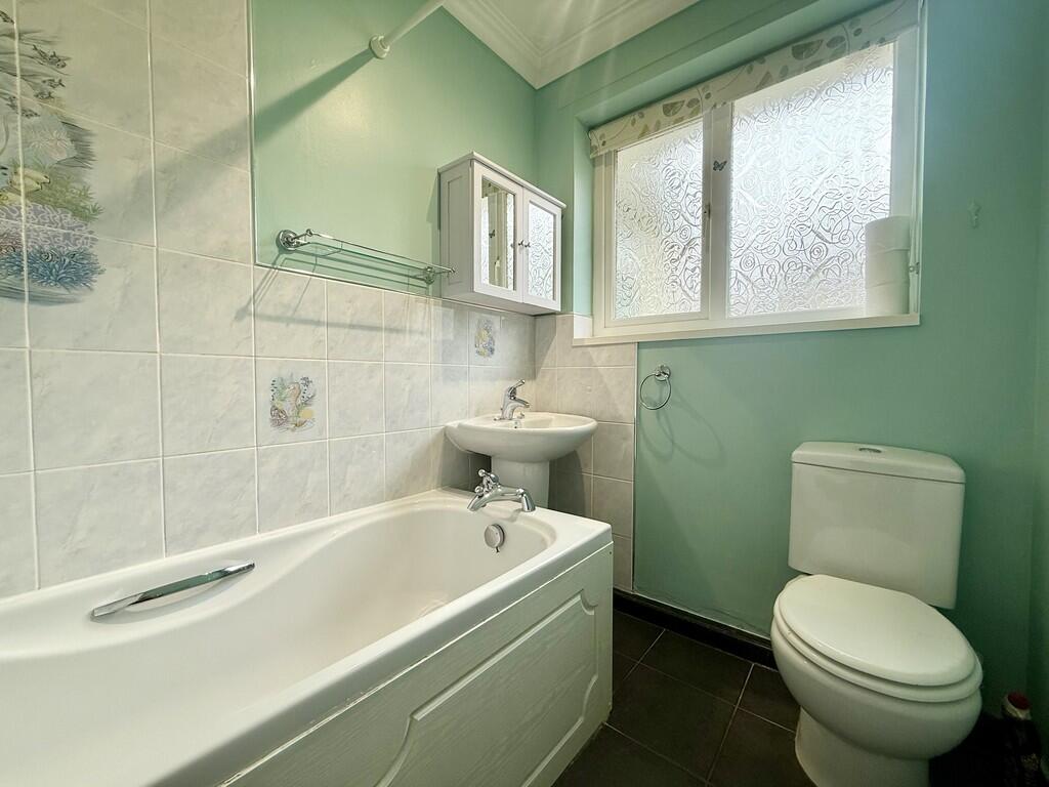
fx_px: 424
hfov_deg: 102.1
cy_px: 394
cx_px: 524
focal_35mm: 14
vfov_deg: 85.7
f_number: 2.2
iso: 64
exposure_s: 1/100
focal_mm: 2.22
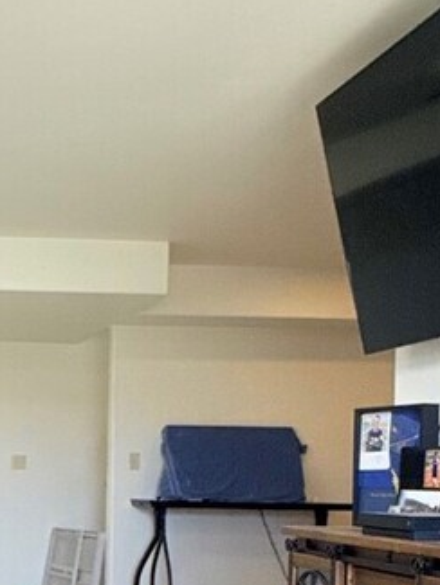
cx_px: -83
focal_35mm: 62
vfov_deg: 30.2
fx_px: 1050
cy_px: 497
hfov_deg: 22.0
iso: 320
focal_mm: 2.22
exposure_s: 1/120
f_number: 2.2
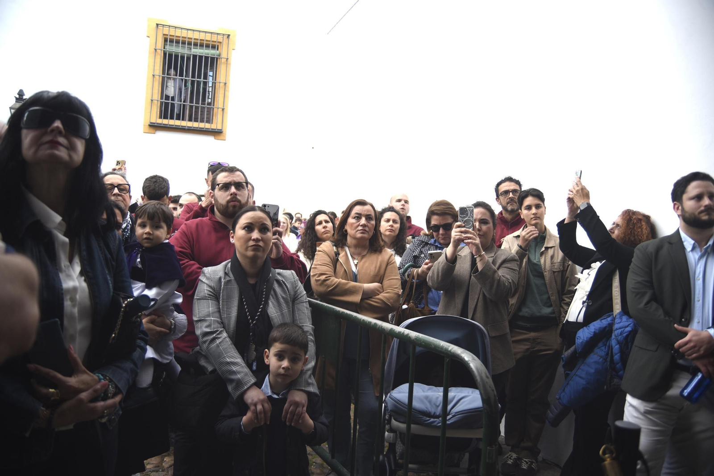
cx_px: 357
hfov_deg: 63.6
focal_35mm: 29
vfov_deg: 45.0
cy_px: 238
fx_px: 575
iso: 200
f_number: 5
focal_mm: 29
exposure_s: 1/160
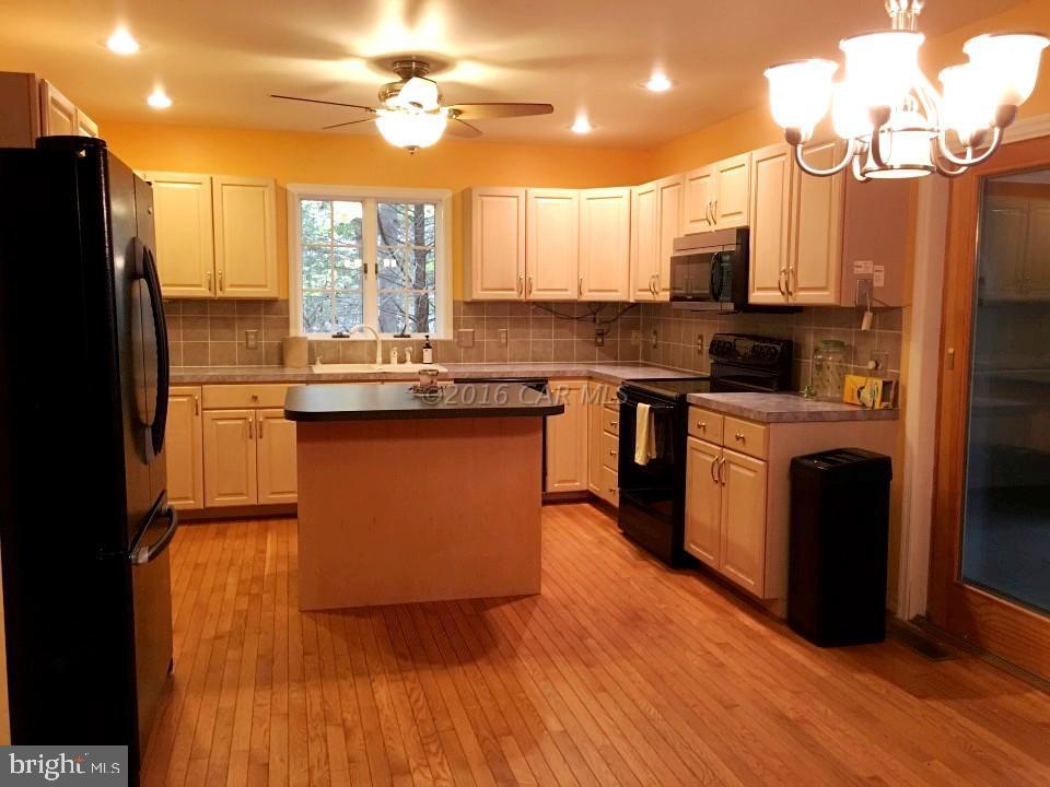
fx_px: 880
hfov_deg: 61.7
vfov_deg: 48.2
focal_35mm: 29
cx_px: 525
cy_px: 394
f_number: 2.2
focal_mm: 4.15
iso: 64
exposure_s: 1/15
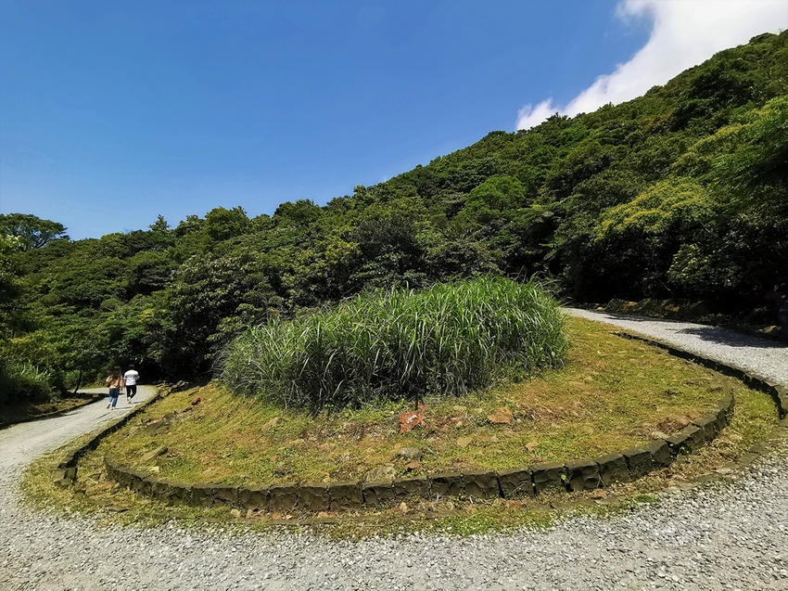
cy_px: 296
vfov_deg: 78.1
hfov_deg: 94.5
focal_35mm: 16
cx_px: 394
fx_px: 364
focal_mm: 2.35
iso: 50
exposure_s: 1/1172
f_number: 2.2
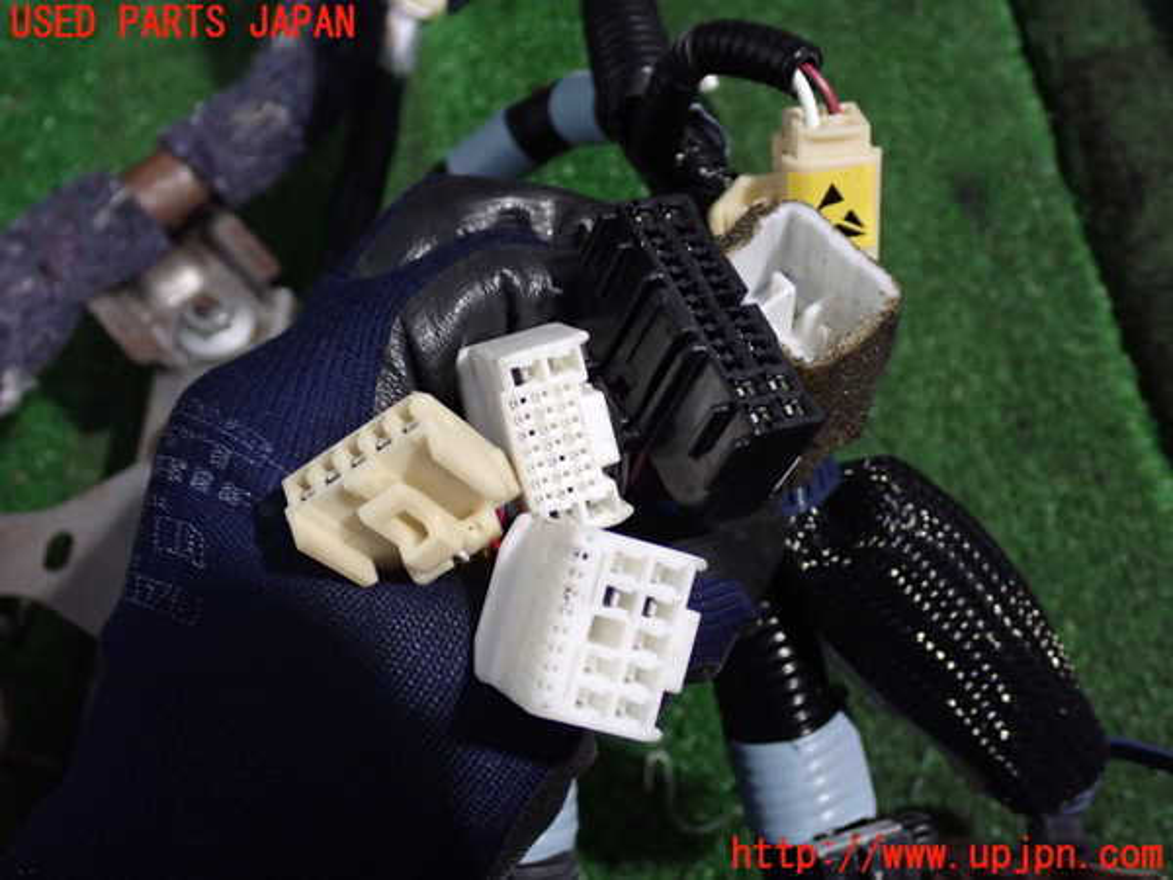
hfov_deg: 42.9
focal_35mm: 44
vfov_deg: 32.9
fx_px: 1491
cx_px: 586
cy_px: 440
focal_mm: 7.84
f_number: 2.9
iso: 800
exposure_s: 1/25
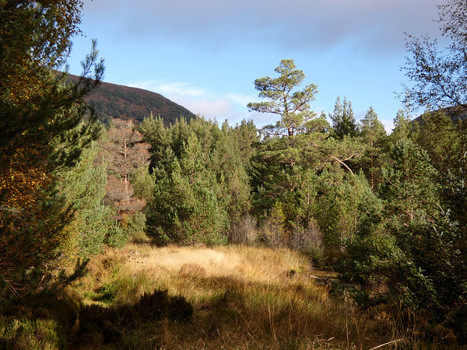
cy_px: 175
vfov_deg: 24.0
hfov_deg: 31.7
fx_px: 823
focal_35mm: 61
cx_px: 234
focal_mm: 10.8
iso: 80
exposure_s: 1/400
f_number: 4.1
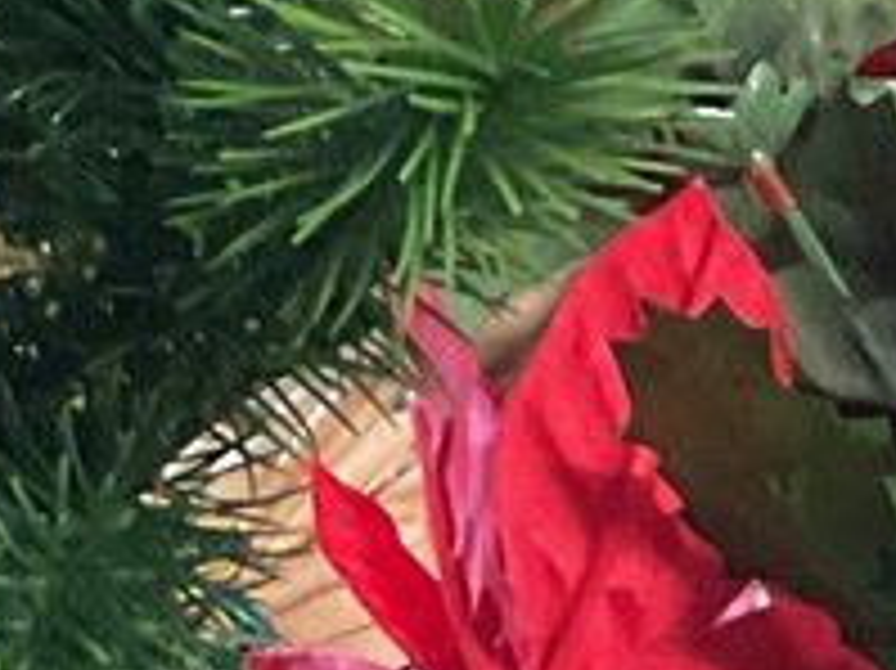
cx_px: 2118
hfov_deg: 8.3
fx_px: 5717
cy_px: 362
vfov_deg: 6.7
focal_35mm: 221
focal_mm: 3
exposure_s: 1/40
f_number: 1.8
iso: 250
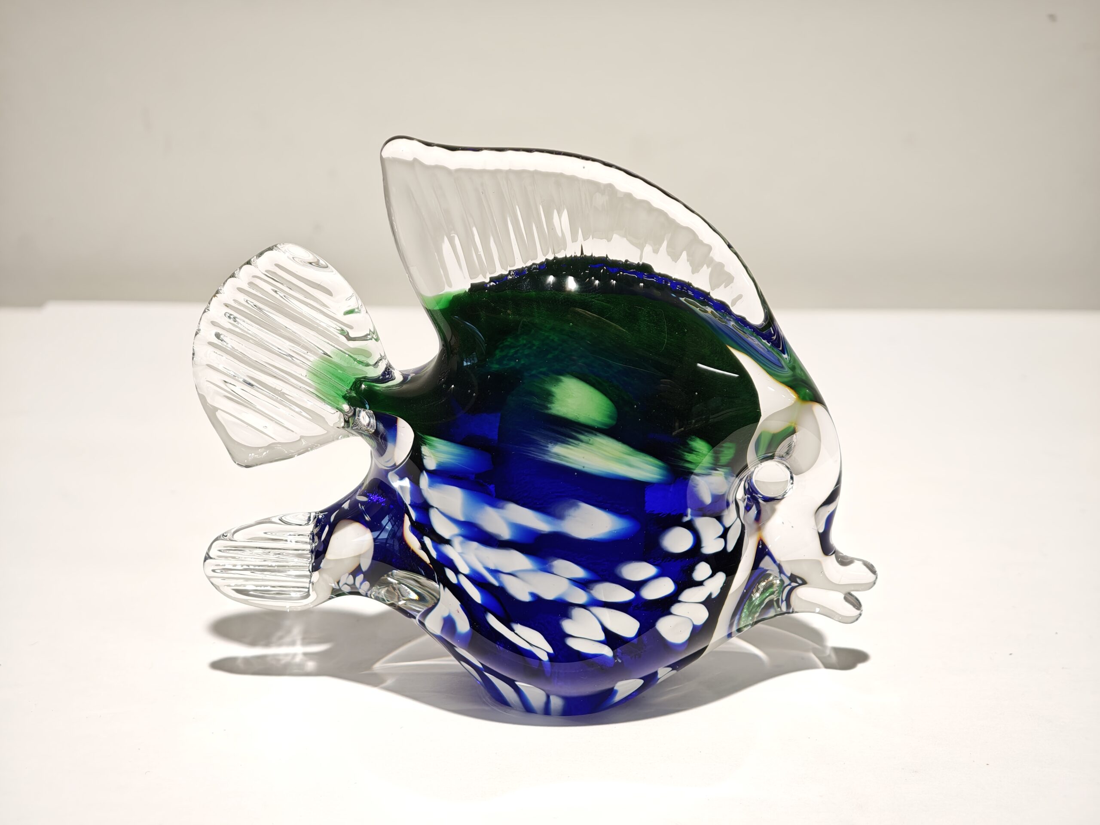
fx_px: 2224
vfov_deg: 21.0
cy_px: 412
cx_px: 550
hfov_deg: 27.8
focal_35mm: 70
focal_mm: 11.5
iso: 400
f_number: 1.8
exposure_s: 1/100
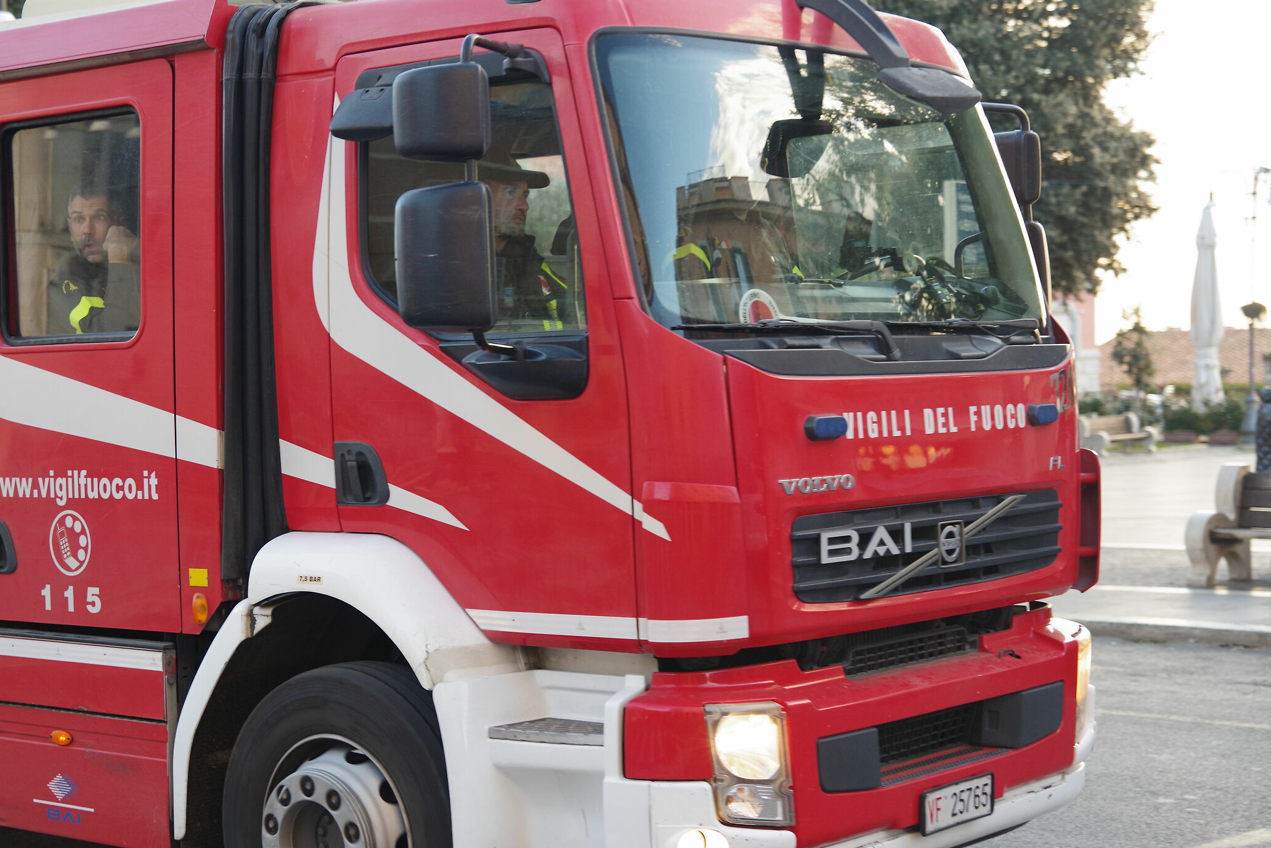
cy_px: 464
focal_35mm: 68
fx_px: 2401
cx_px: 569
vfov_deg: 20.0
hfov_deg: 29.6
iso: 800
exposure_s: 1/250
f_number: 3.2
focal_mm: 58
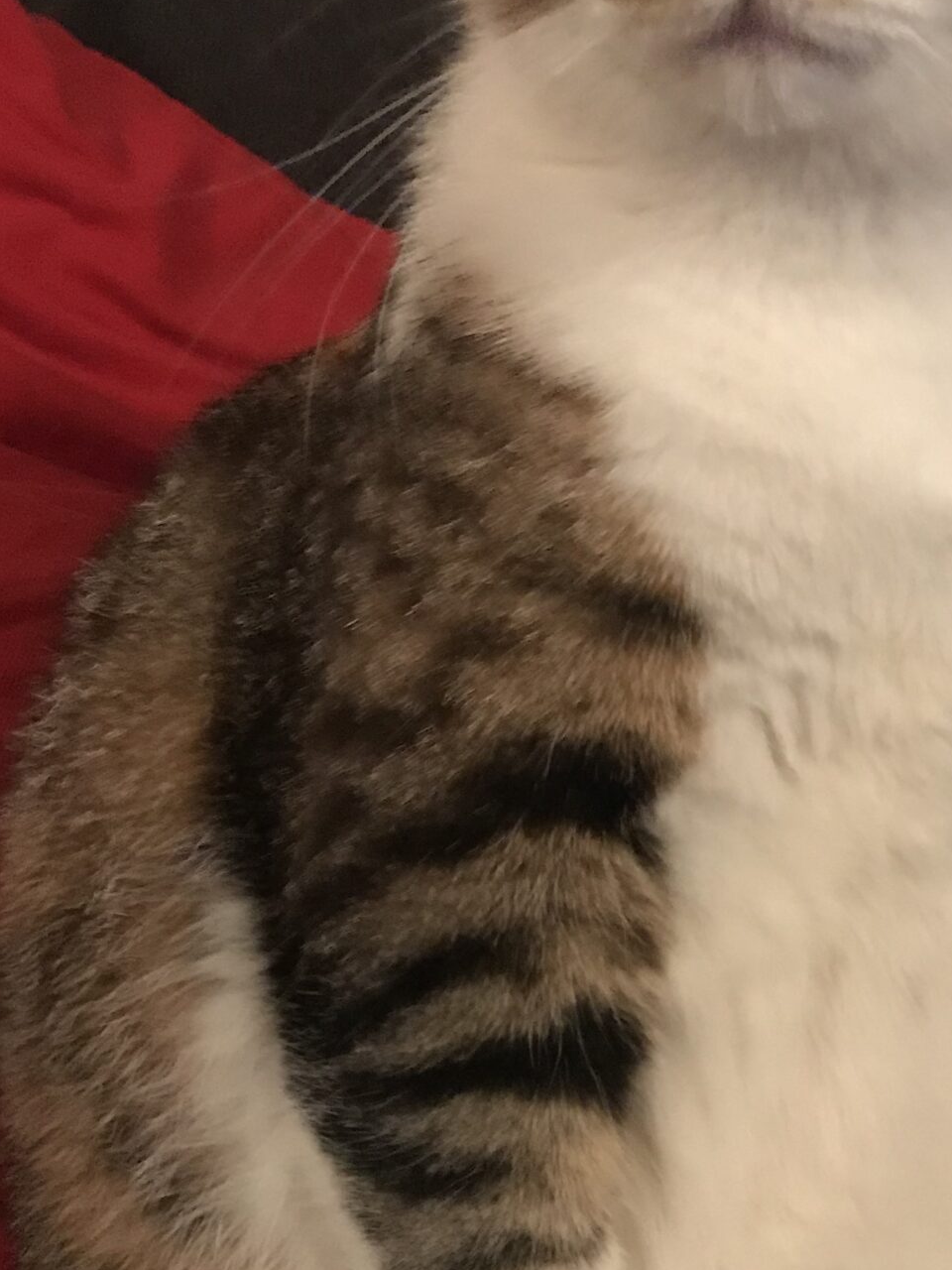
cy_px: 559
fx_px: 2053
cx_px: 919
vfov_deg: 34.3
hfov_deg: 25.0
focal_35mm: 56
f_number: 1.8
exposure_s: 1/5
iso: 80
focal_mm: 3.99
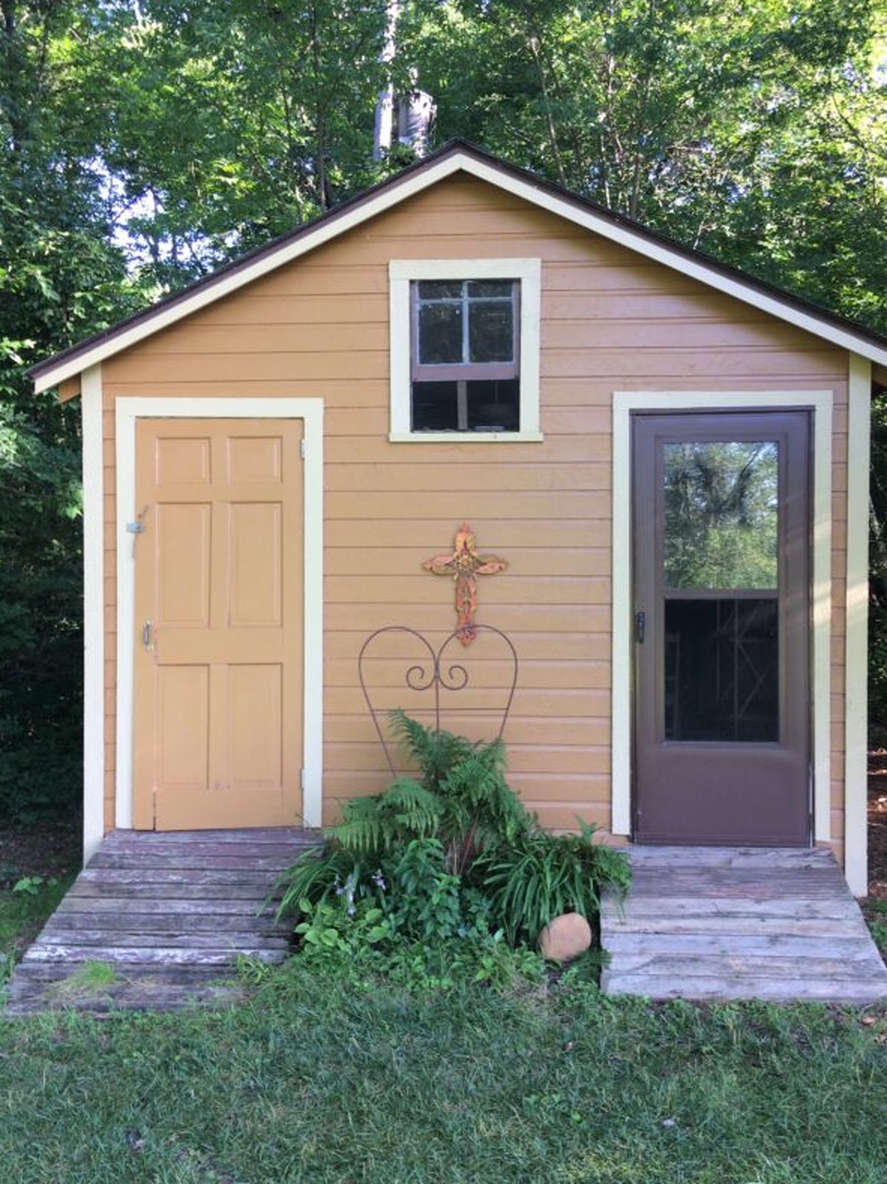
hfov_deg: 45.4
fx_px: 1060
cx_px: 471
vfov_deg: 58.4
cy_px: 566
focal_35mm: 31
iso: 32
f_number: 2.2
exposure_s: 1/60
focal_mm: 4.15
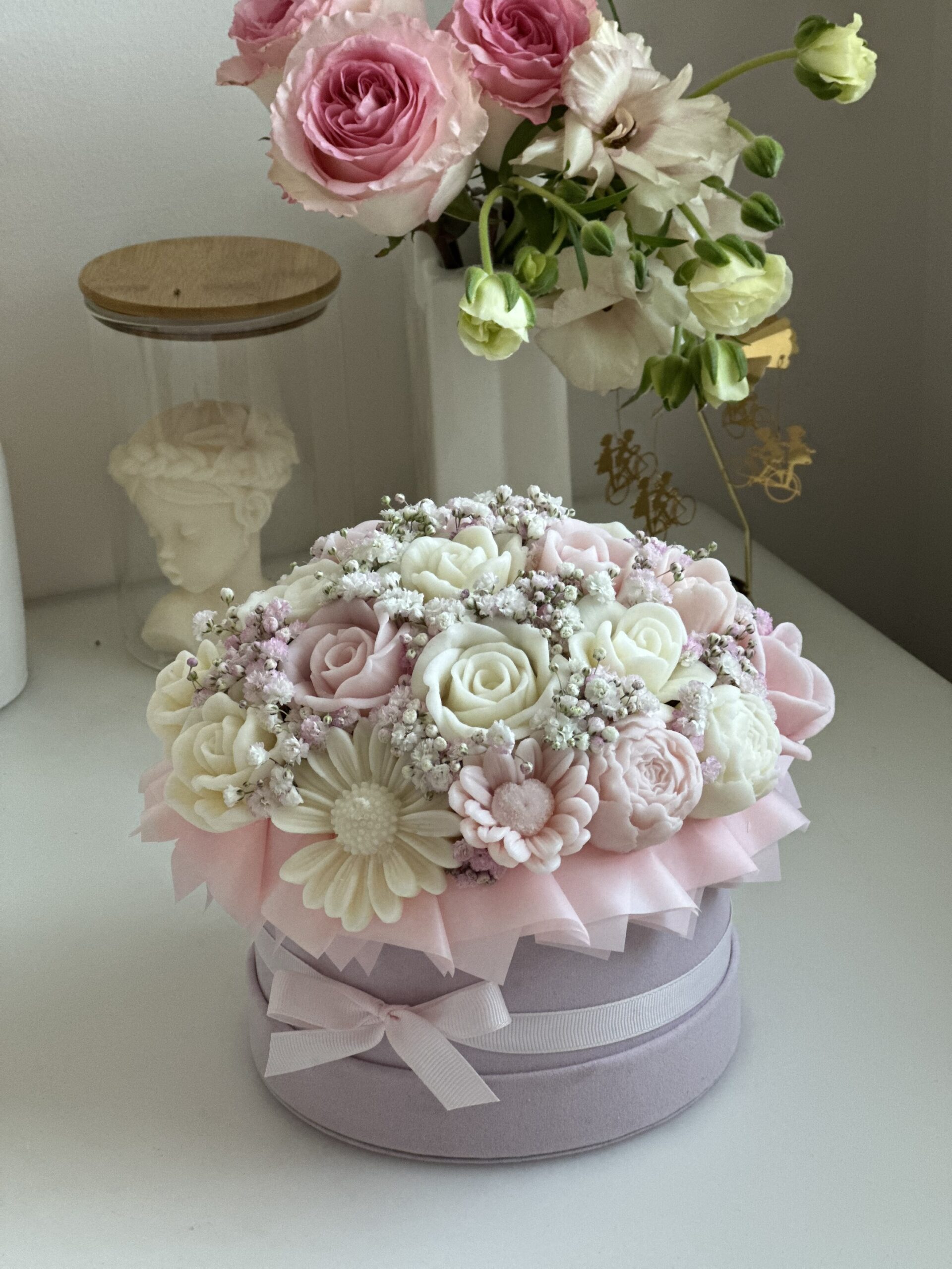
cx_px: 476
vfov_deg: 25.3
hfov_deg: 19.1
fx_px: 2824
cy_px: 634
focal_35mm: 77
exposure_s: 1/74
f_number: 2.8
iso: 250
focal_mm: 9
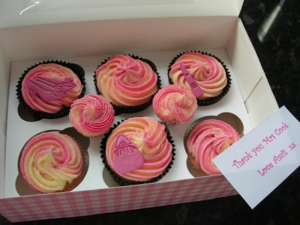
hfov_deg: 49.0
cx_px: 150
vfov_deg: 37.7
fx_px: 329
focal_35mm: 38
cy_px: 112
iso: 64
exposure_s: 1/73.3
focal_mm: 7.8
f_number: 4.8
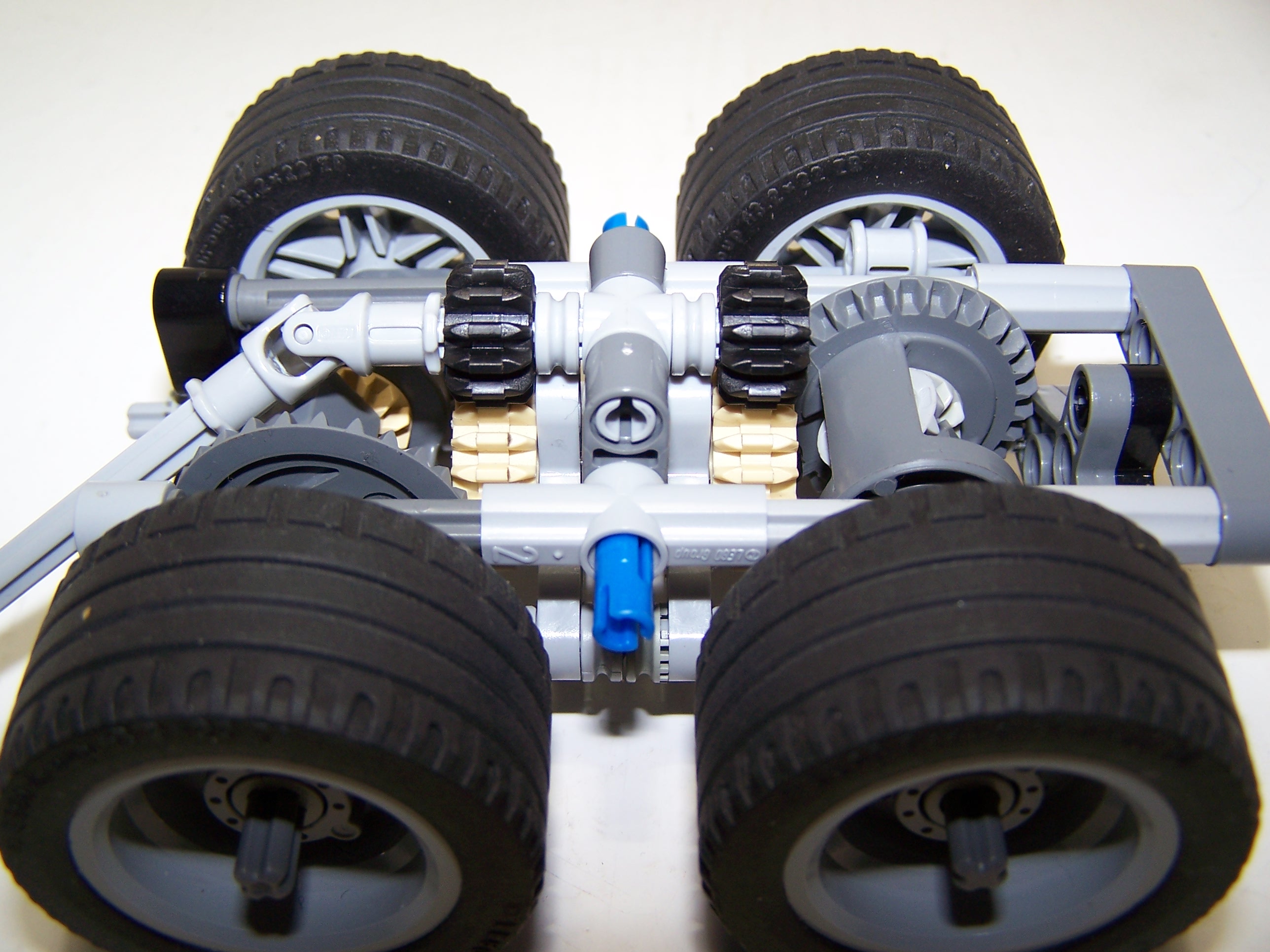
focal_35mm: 38
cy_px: 476
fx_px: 1394
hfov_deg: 49.0
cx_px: 635
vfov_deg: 37.7
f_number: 2.8
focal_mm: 6.3
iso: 80
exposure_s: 1/60
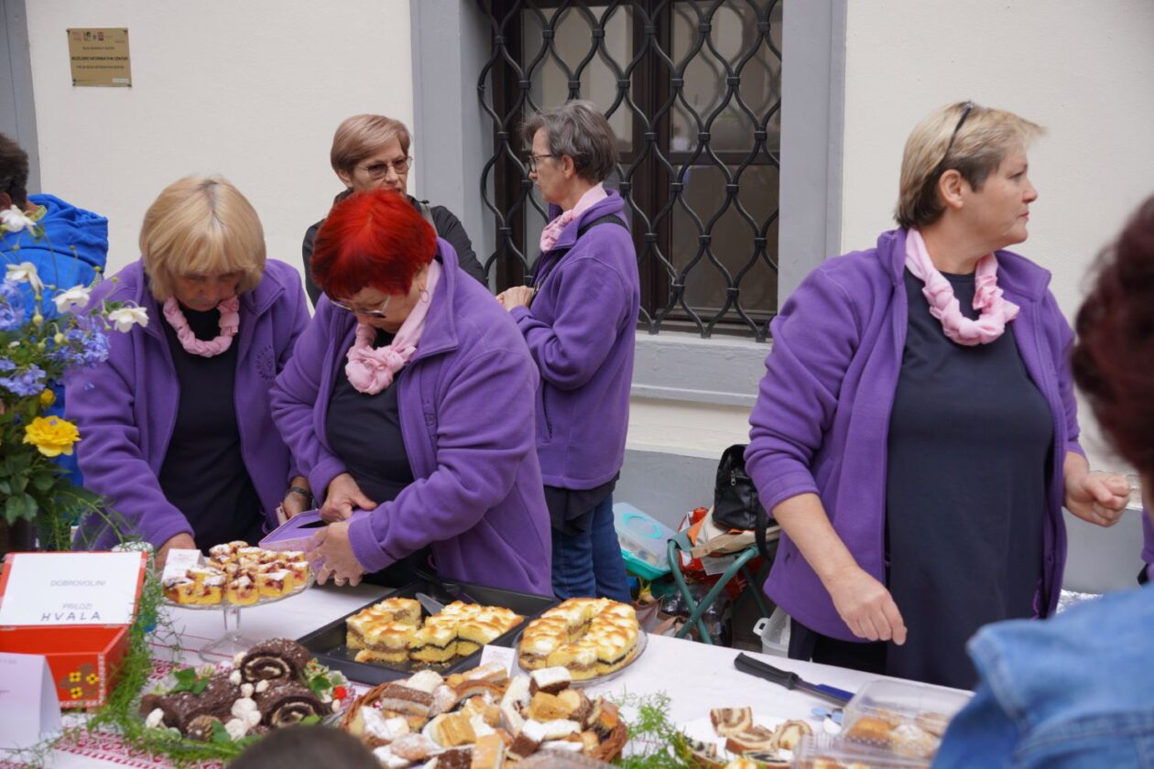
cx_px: 577
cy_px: 384
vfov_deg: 30.5
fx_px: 1409
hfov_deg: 44.5
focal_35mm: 44
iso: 100
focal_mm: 29.3
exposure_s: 1/160
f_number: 4
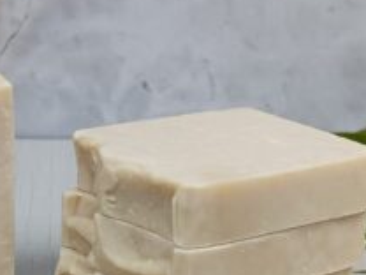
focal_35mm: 95
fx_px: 1004
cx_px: 93
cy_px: 251
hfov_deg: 20.5
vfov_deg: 15.4
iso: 64
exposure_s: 1/101
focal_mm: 7.08
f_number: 4.5
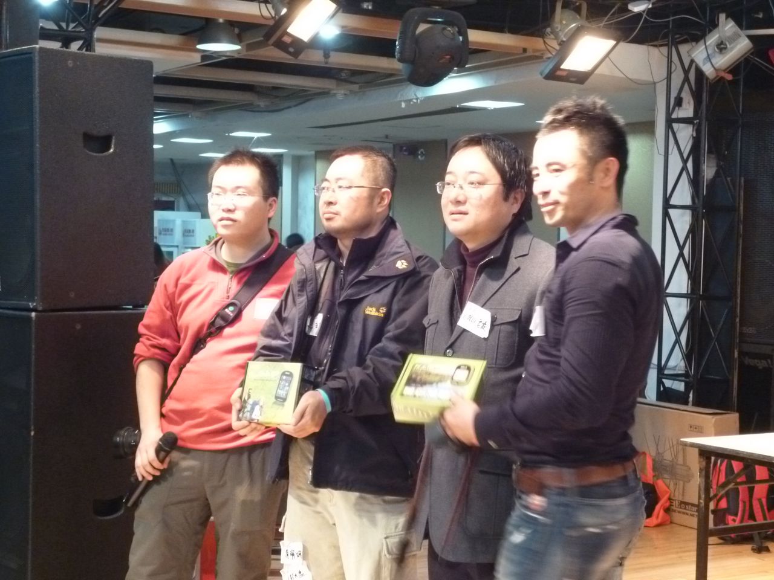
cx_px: 387
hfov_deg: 30.7
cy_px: 290
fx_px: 1409
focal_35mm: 63
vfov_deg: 23.3
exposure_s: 1/13
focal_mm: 11.2
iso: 800
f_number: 4.7
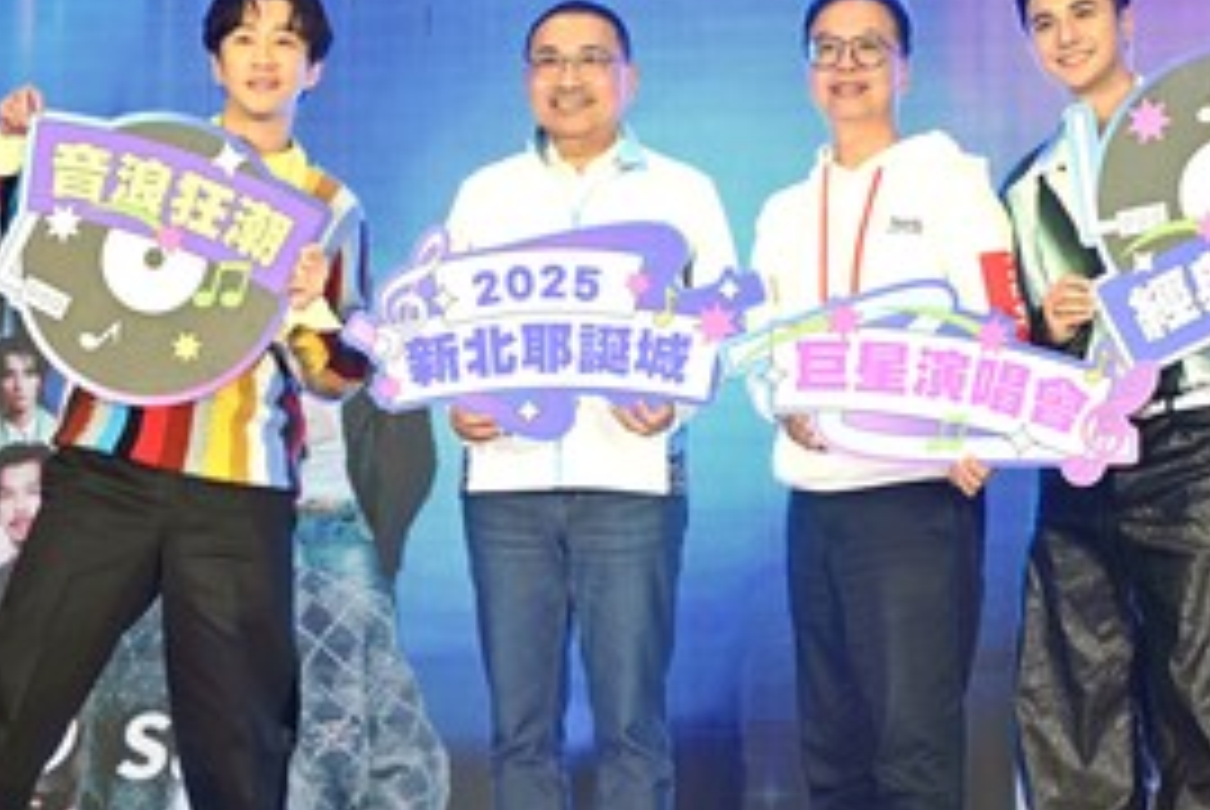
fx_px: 3398
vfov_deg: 13.6
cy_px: 241
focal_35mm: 101
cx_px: 612
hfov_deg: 20.2
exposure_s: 1/125
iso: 1250
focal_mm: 68
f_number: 5.6
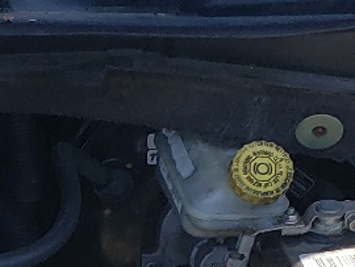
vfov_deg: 9.0
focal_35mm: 154
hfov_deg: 12.2
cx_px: -193
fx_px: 1581
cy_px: 566
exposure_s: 1/1429
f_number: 1.5
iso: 50
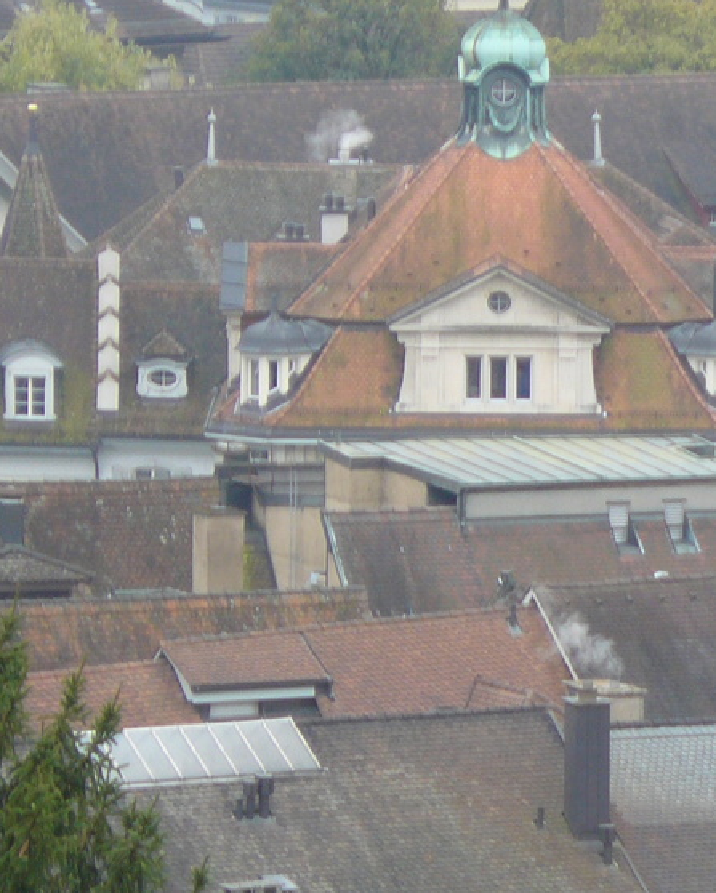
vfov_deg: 3.9
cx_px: 993
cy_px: 544
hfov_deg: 3.2
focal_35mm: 490
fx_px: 12969
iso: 100
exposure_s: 1/50
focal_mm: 36.5
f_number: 3.3
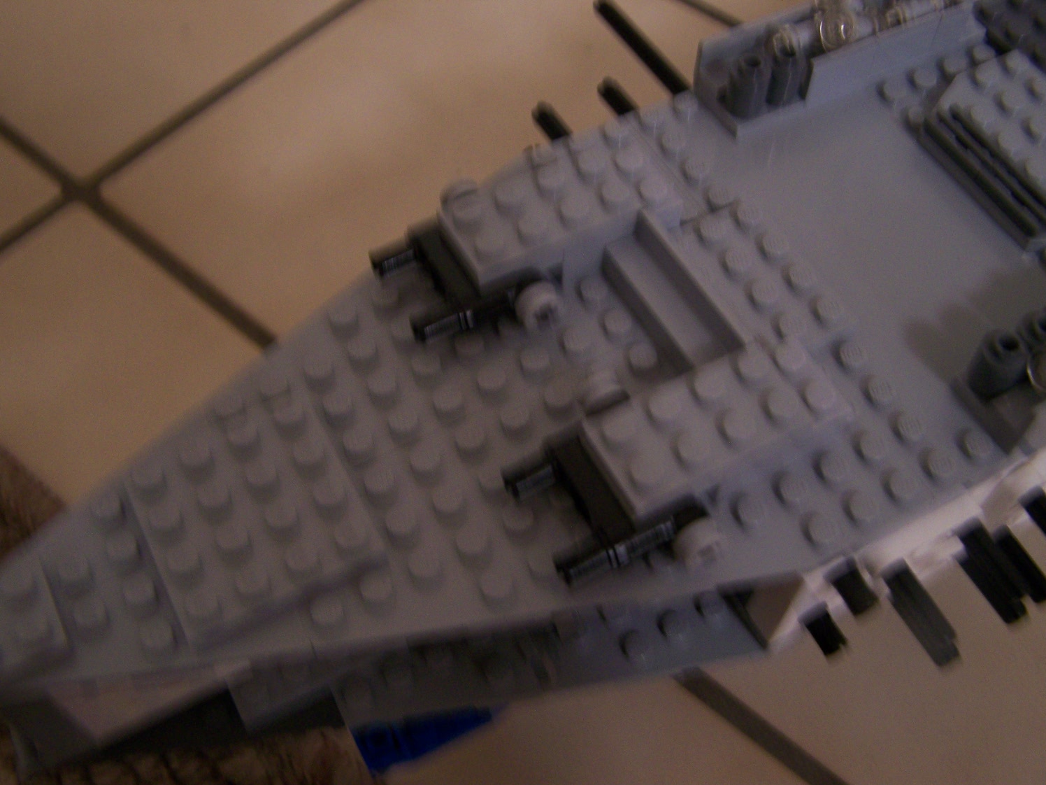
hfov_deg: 49.0
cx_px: 523
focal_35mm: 38
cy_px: 392
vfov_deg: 37.7
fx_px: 1148
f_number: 2.8
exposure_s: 1/13
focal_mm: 6.3
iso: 160
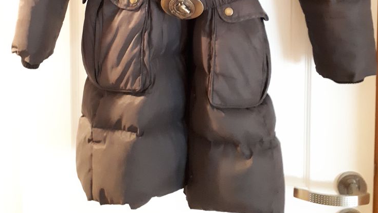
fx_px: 401
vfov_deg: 26.4
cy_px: -43
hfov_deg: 50.5
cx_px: 188
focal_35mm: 40
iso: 1600
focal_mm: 3.6
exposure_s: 1/10
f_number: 1.9
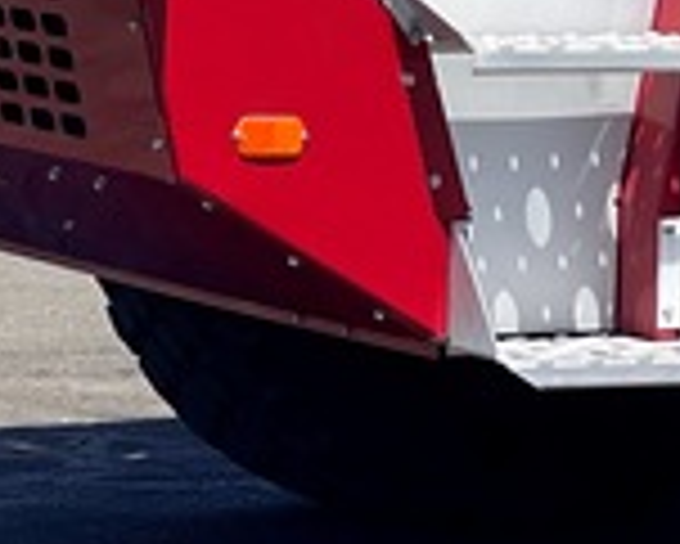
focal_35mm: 323
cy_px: -515
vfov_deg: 4.7
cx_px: 725
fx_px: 6505
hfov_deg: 6.0
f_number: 2.2
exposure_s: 1/1340
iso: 32
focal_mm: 7.5
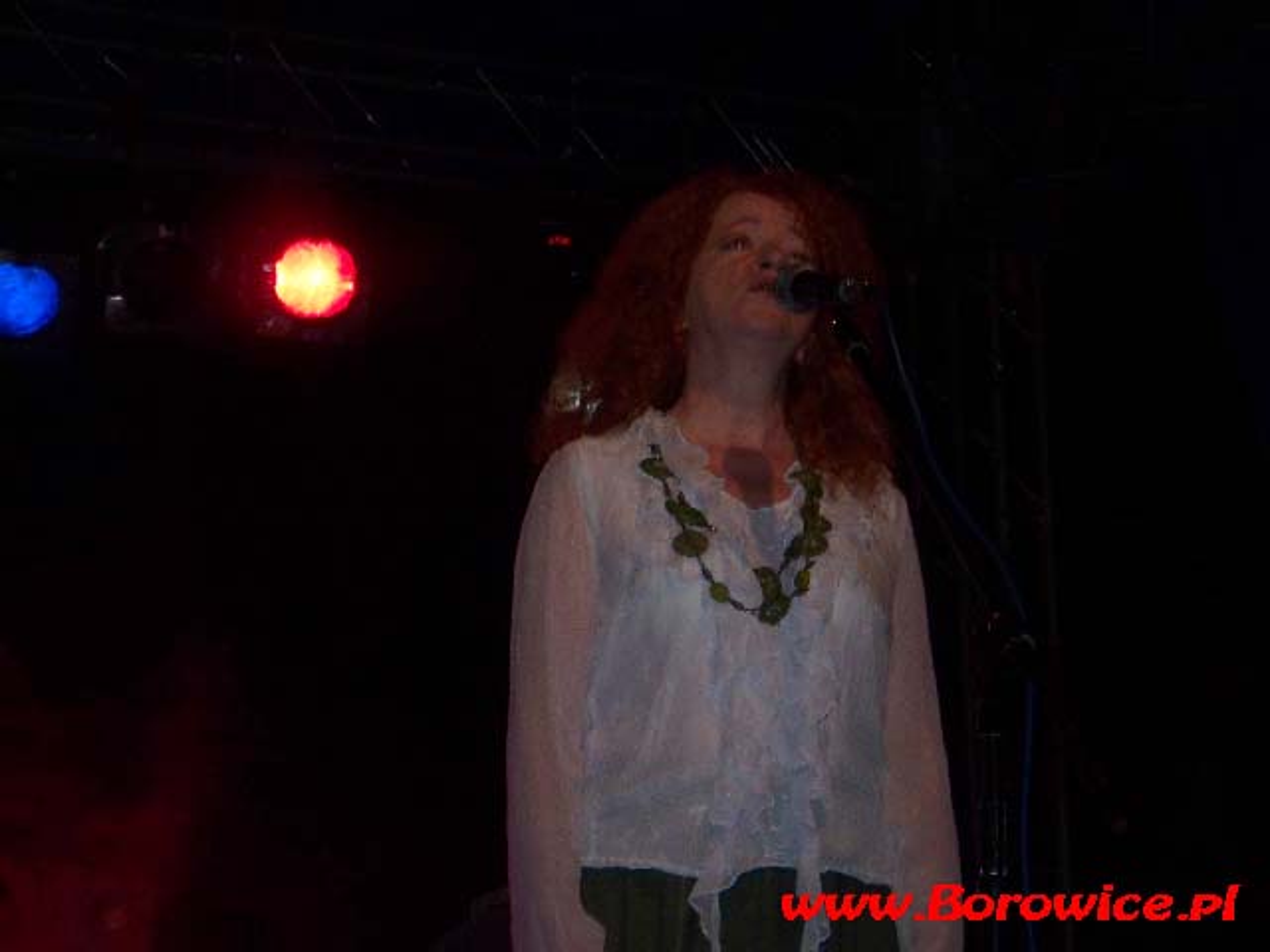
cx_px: 635
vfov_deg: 12.7
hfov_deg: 16.8
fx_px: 4293
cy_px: 476
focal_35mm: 117
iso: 200
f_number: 4.4
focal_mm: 19.2
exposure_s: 1/125
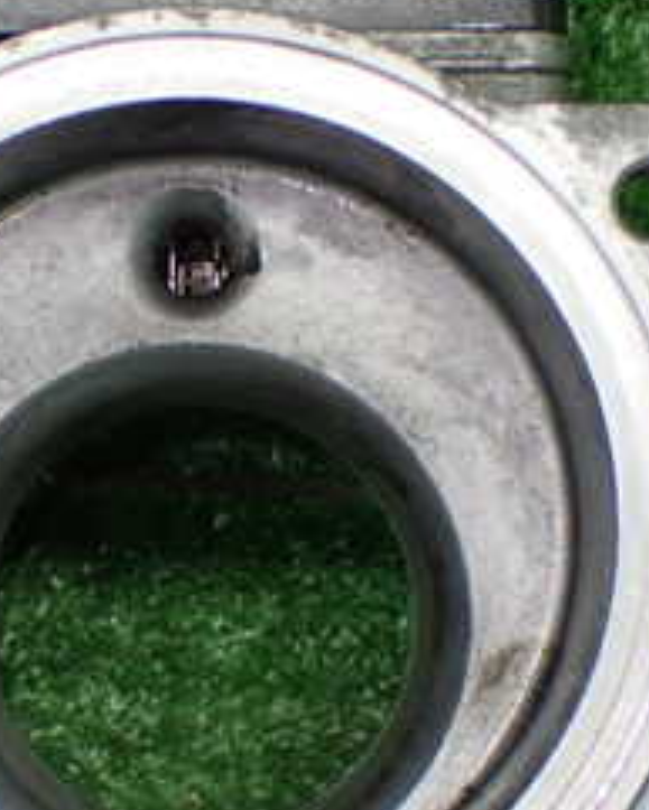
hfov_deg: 14.3
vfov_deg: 17.9
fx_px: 2567
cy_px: 518
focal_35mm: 107
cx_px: 151
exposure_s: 1/160
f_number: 2.9
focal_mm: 7.84
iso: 800
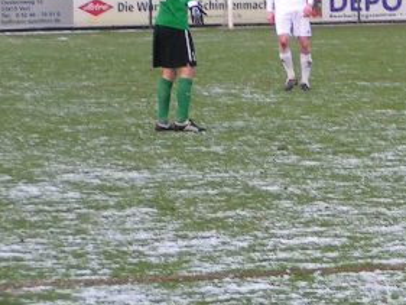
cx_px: 520
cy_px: -16
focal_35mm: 387
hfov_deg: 5.1
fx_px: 4541
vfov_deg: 3.8
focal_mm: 20.9
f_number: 3.5
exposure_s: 1/160
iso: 50
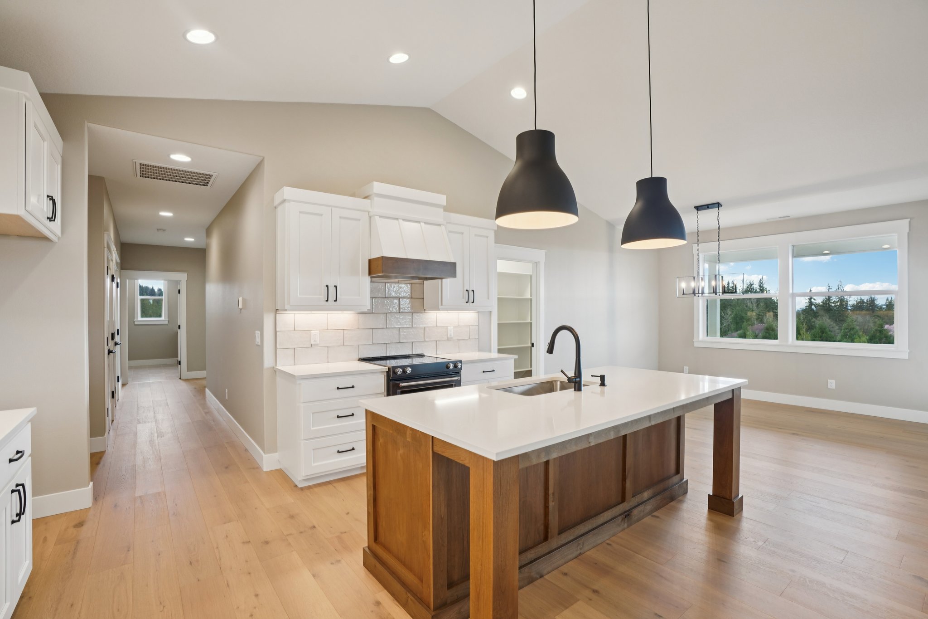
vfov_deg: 73.7
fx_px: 412
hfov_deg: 96.7
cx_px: 464
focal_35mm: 16
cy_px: 310
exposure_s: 1/25
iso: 400
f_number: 8
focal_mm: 16
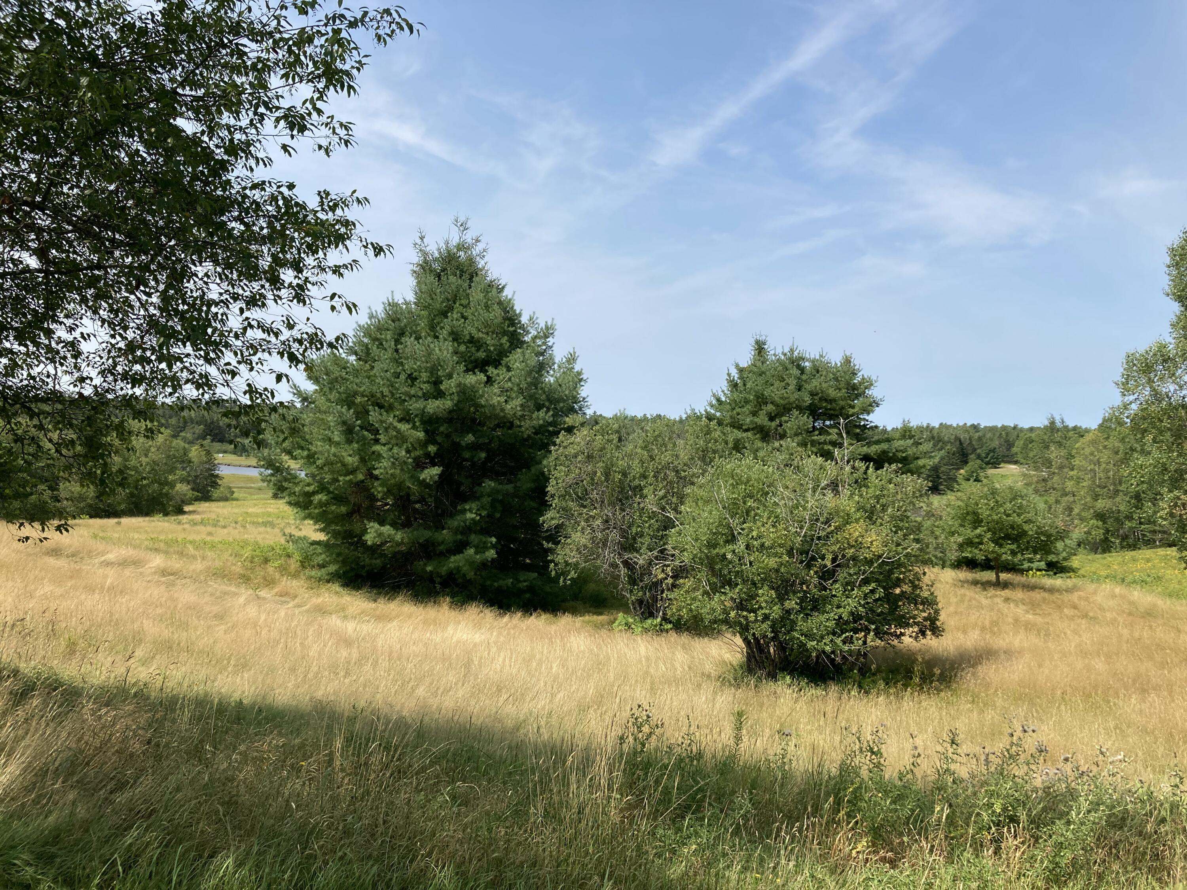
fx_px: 960
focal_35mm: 28
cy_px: 445
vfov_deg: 49.7
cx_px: 594
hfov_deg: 63.4
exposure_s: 1/1799
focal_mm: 3.99
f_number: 1.8
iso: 20
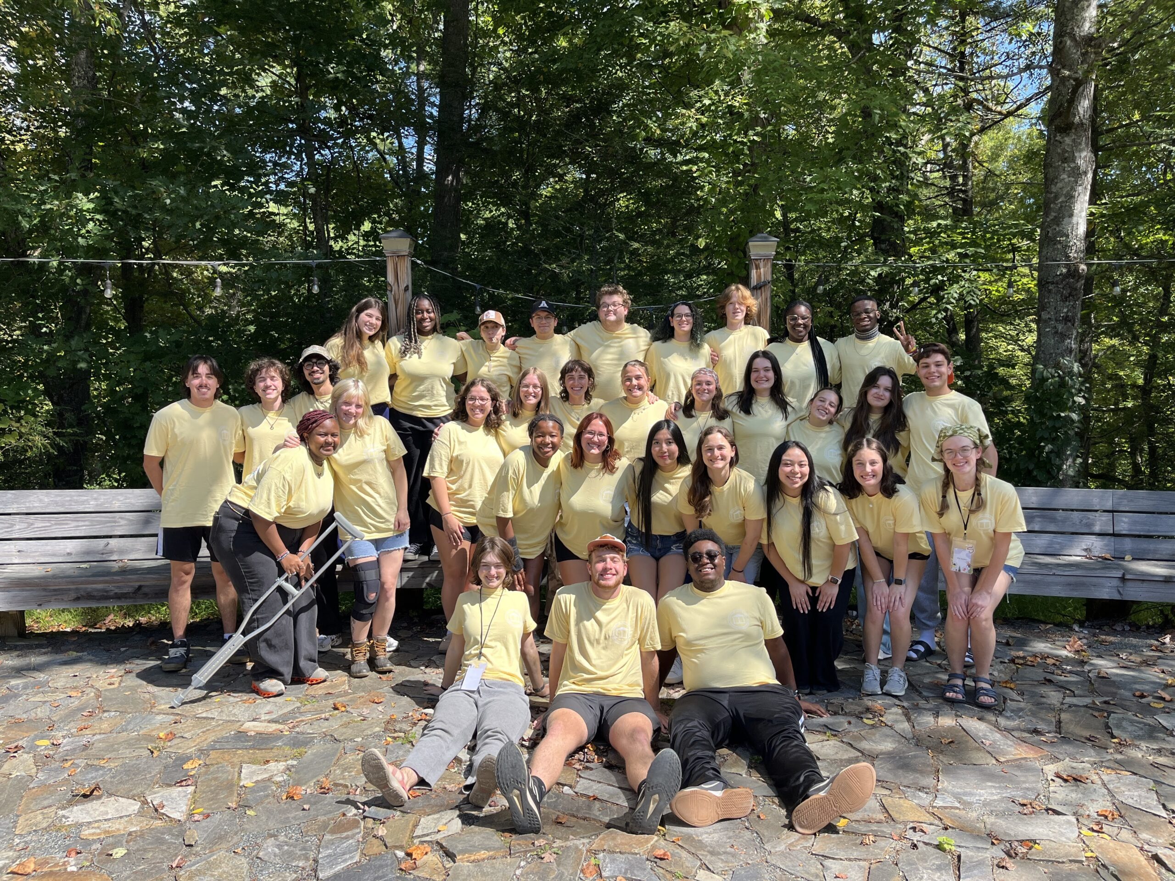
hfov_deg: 67.3
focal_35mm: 26
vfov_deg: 53.1
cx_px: 588
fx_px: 883
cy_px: 440
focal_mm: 5.1
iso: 50
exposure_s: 1/1309
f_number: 1.6
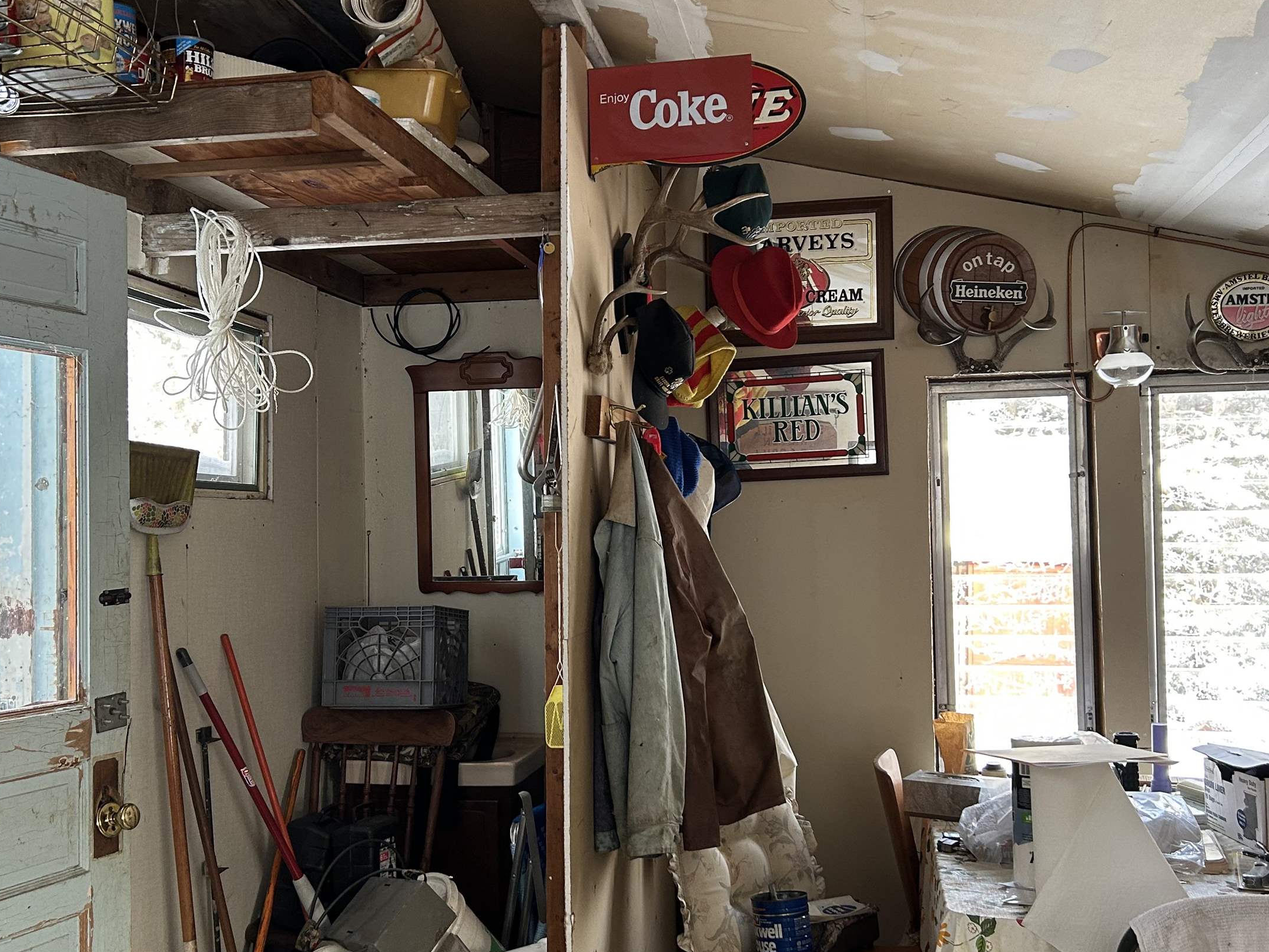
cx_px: 565
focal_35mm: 37
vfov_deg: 38.6
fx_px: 1356
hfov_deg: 50.0
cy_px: 506
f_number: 1.5
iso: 125
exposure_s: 1/86
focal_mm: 5.7
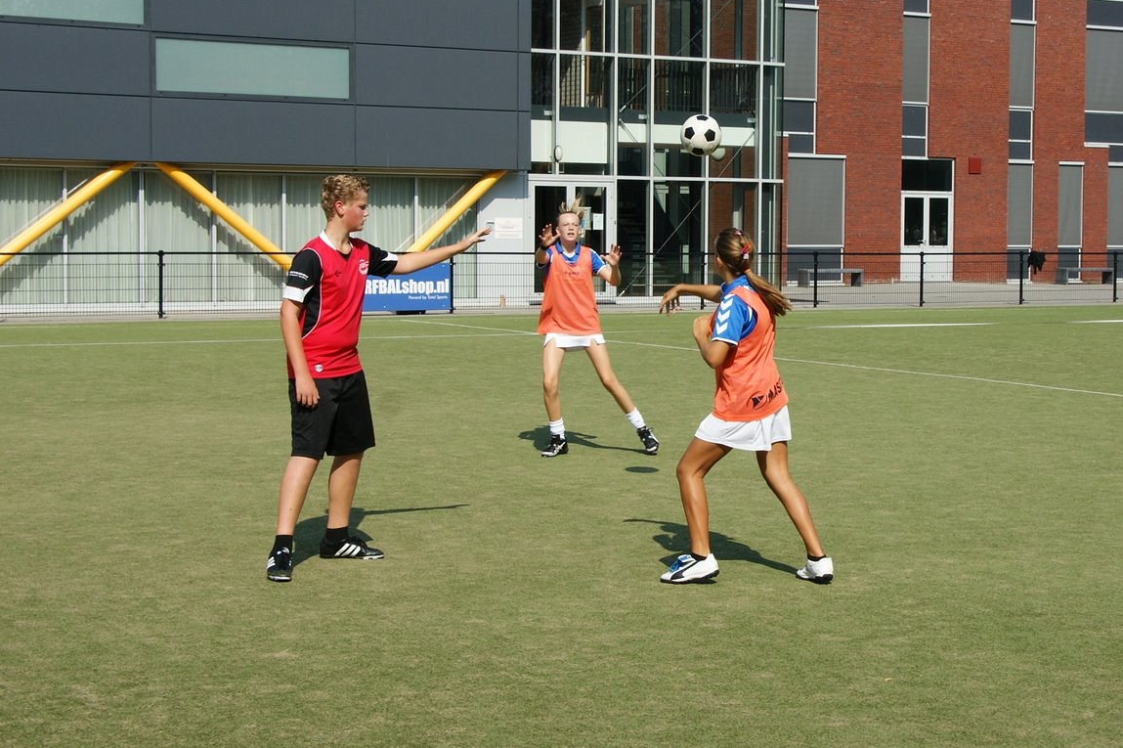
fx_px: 1465
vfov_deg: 28.6
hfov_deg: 41.9
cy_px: 382
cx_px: 585
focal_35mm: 47
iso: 200
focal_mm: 30
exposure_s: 1/400
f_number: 10
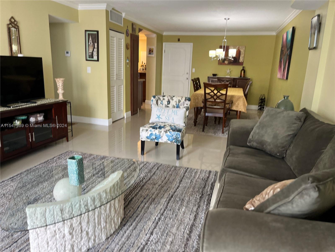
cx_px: 168
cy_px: 126
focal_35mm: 26
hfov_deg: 67.3
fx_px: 252
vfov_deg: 53.1
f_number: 1.6
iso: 125
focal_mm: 5.1
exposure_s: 1/81
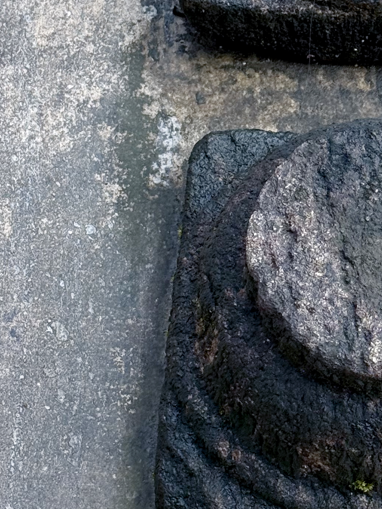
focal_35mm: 141
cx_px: 399
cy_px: 236
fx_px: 2076
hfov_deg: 10.4
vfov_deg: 14.0
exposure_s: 1/386
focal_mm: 6.76
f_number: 1.78
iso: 64
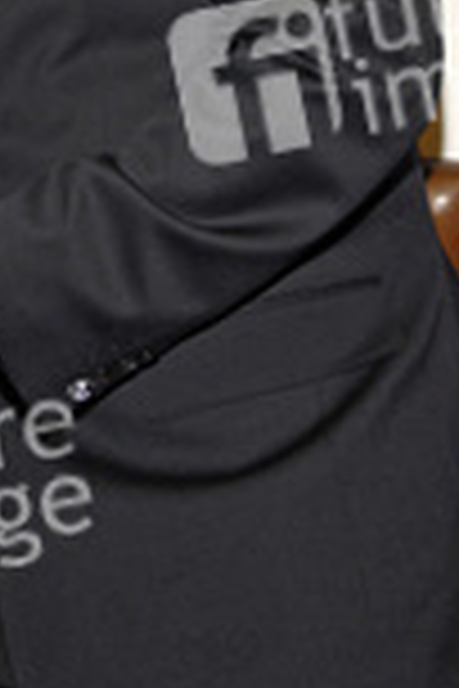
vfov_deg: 18.8
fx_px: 1951
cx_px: -4
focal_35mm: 102
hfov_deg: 13.2
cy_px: -166
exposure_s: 1/60
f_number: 6.3
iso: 400
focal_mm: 26
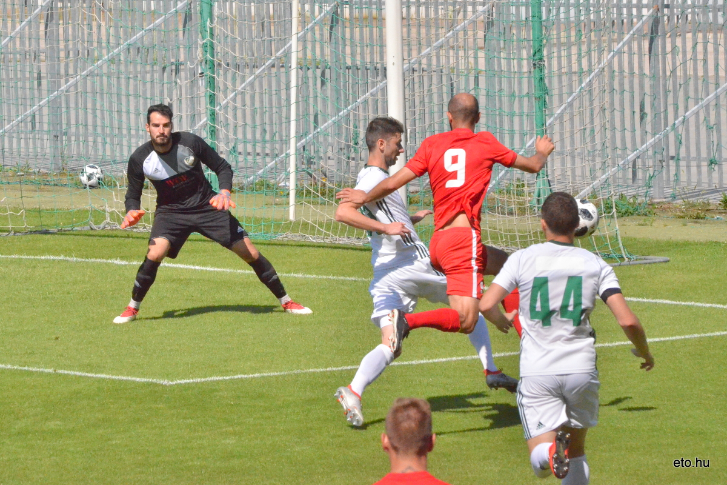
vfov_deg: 4.2
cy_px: 242
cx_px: 364
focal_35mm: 330
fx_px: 6664
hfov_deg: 6.2
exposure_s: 1/8000
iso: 6400
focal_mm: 220
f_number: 14
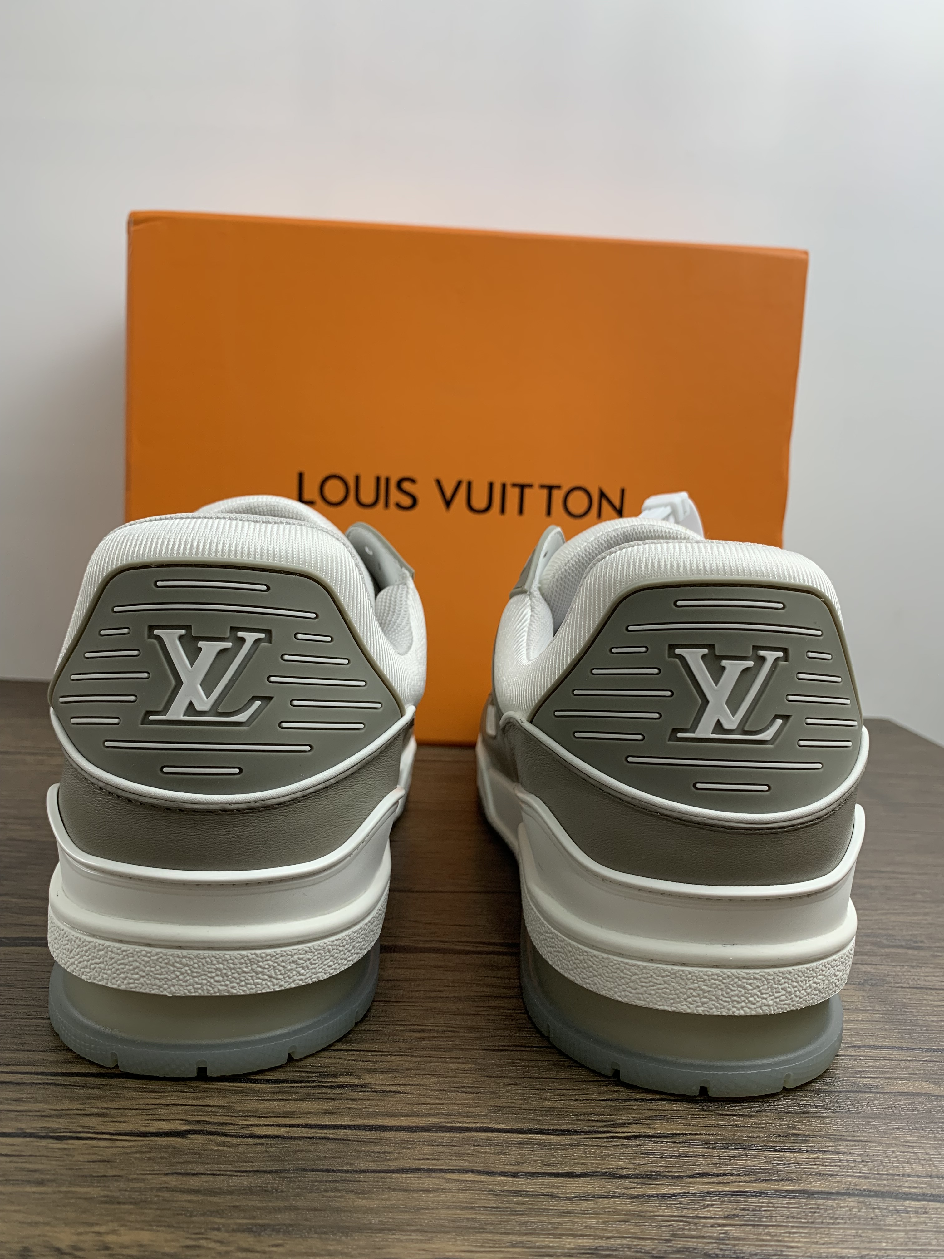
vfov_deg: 67.3
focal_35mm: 26
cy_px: 630
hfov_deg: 53.1
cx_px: 472
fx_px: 945
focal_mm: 4.25
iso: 50
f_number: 1.8
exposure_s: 1/121
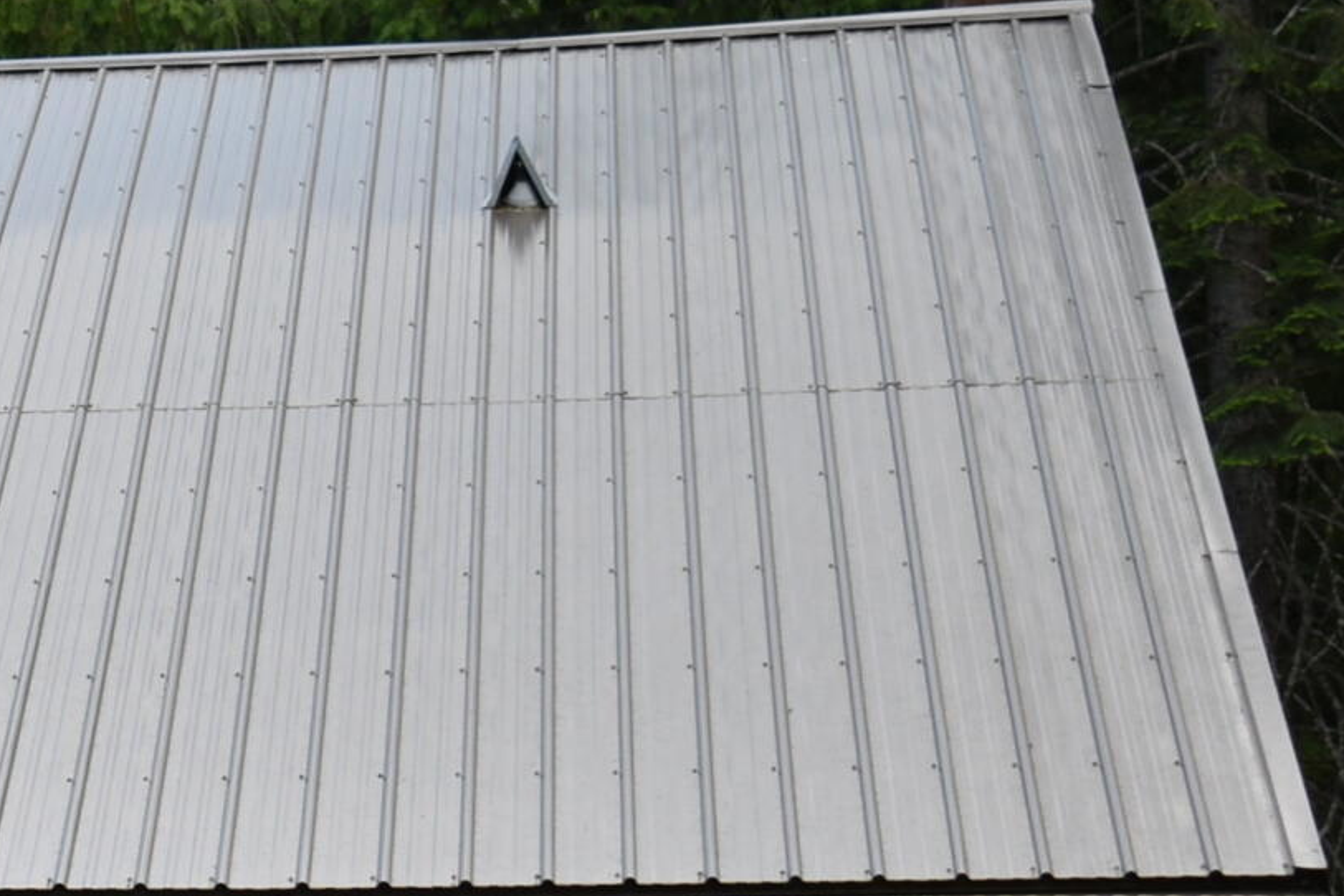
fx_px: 7236
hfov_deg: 10.1
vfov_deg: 7.1
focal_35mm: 194
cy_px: 816
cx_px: -924
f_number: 4.5
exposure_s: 1/160
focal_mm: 35
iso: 100
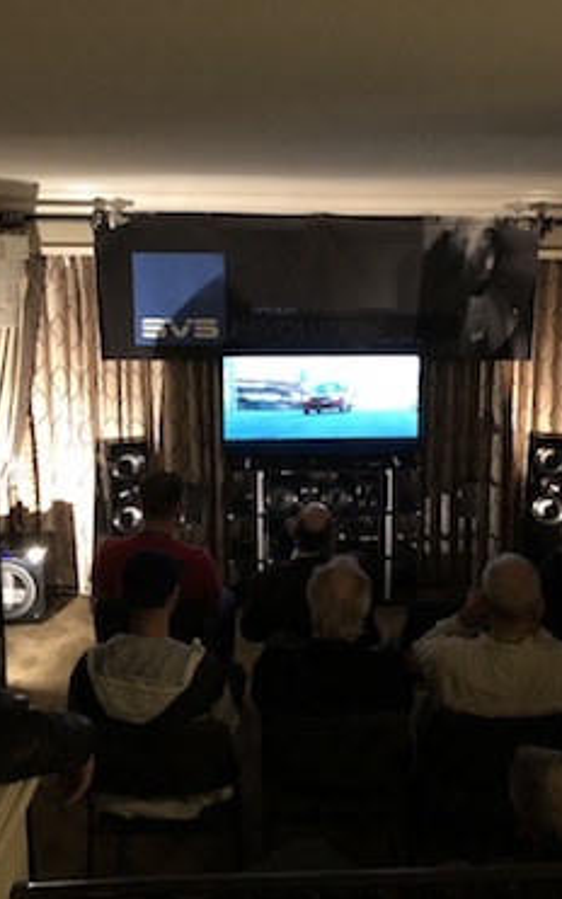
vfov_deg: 49.3
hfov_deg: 31.9
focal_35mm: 40
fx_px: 980
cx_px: 325
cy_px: 452
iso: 100
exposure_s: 1/4
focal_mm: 4
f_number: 1.8
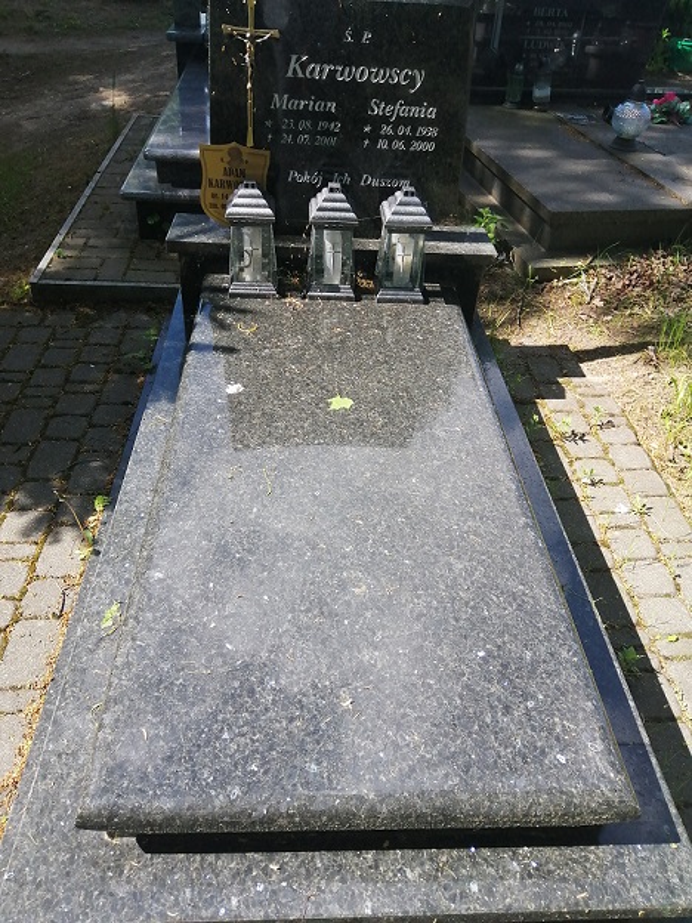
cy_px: 462
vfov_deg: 67.3
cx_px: 346
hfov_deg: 53.1
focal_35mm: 26
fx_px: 693
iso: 50
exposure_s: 1/651
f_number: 1.8
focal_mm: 3.6
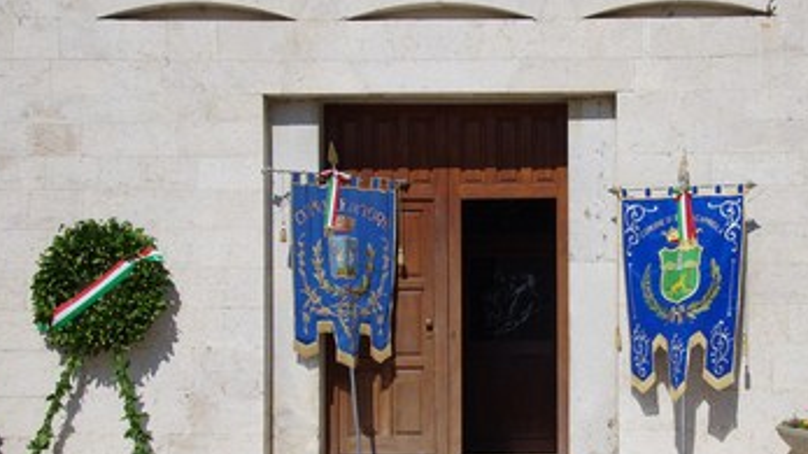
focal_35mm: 83
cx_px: 552
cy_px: 308
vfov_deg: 14.5
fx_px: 1778
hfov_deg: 25.4
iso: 100
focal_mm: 37
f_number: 8
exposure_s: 1/320
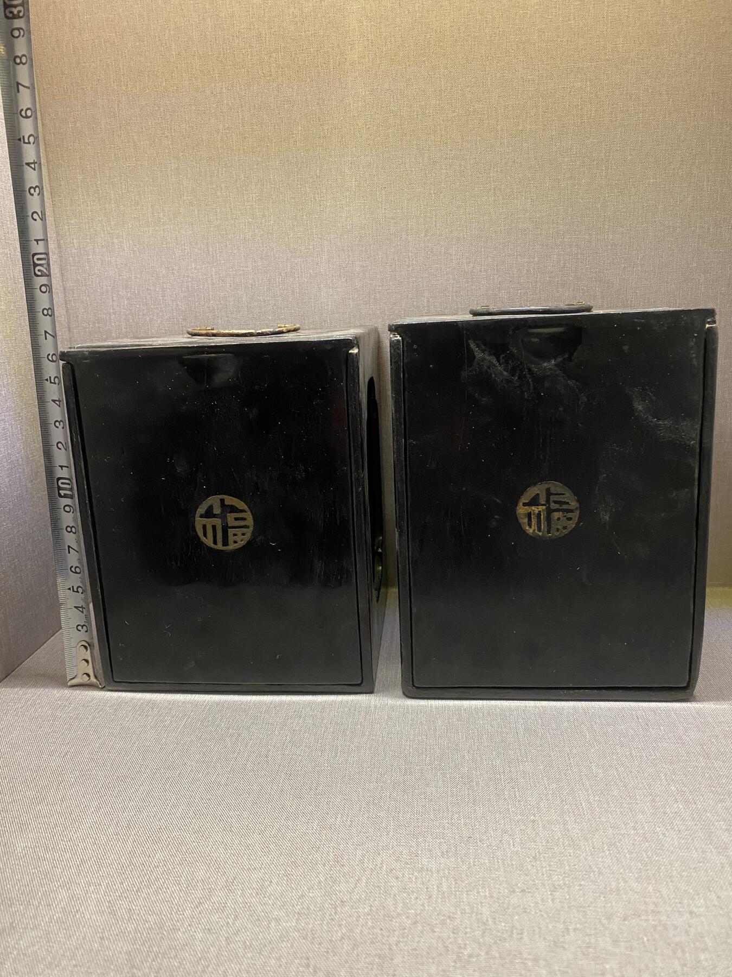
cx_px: 366
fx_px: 733
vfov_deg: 67.3
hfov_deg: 53.1
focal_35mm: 26
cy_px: 488
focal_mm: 4.25
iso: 250
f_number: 1.8
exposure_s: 1/50
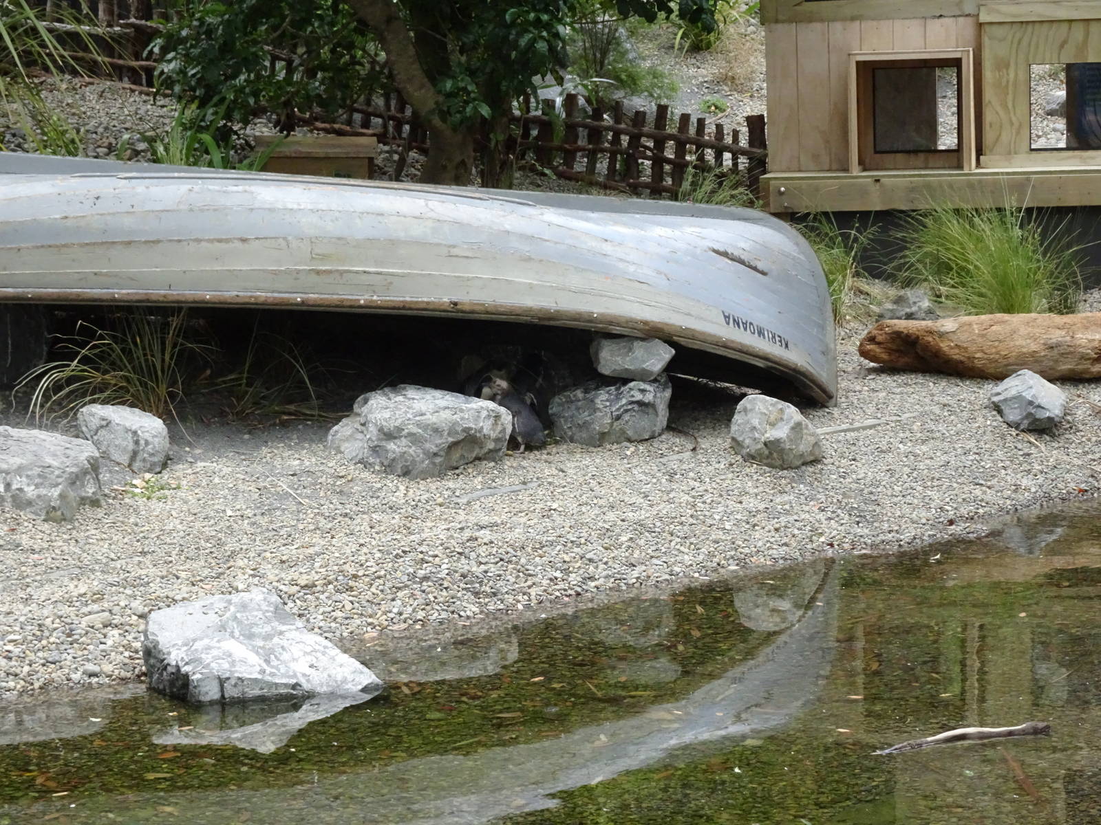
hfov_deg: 21.1
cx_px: 550
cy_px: 412
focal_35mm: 93
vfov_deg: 15.9
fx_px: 2958
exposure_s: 1/500
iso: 800
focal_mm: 15.92
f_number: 5
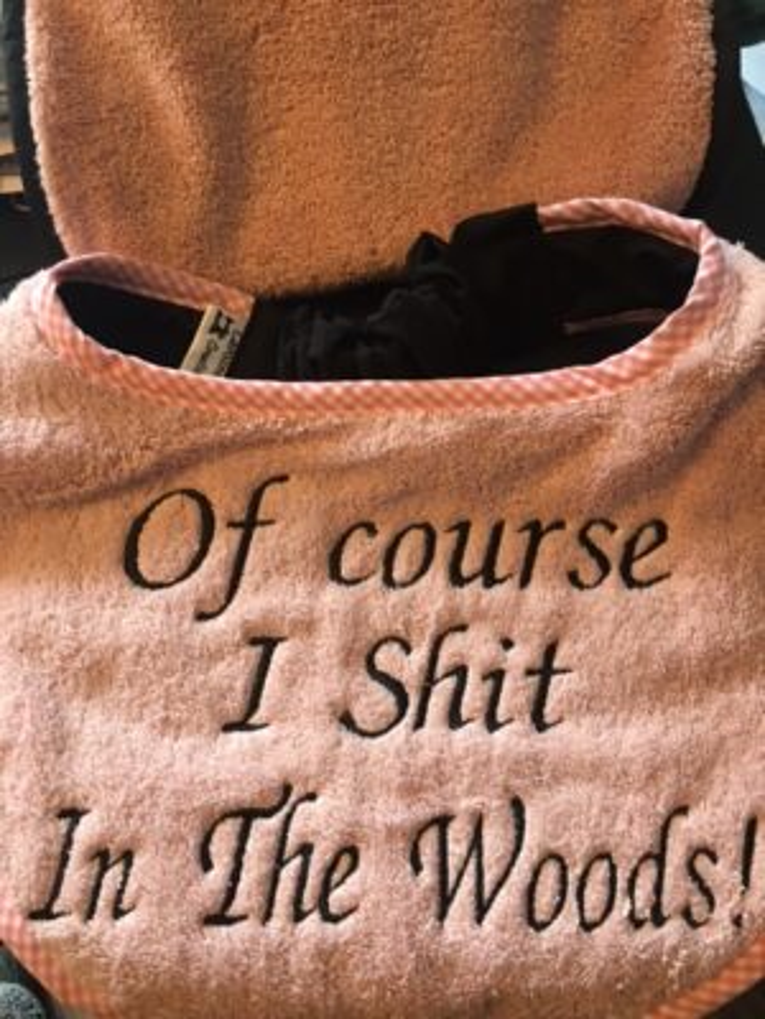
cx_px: 382
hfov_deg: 48.2
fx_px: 855
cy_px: 510
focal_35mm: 29
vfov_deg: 61.7
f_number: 2.2
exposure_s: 1/10
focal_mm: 4.15
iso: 100
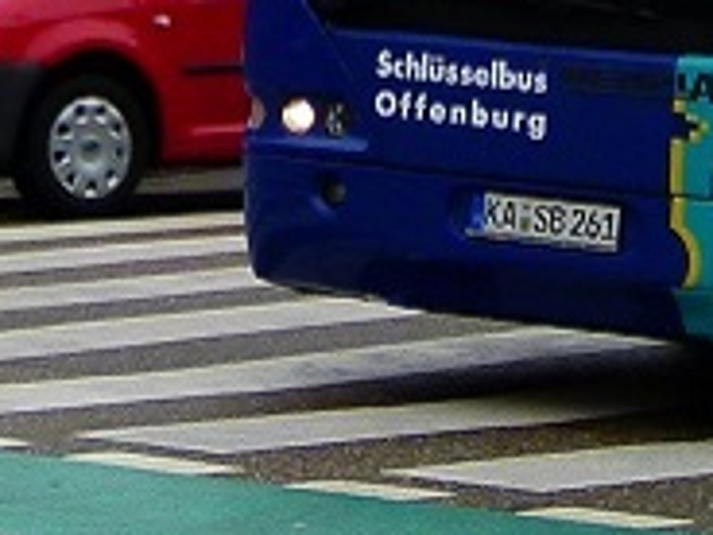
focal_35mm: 136
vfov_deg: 10.6
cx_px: 1159
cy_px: -213
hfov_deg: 13.4
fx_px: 2801
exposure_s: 1/125
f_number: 3.1
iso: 100
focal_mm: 7
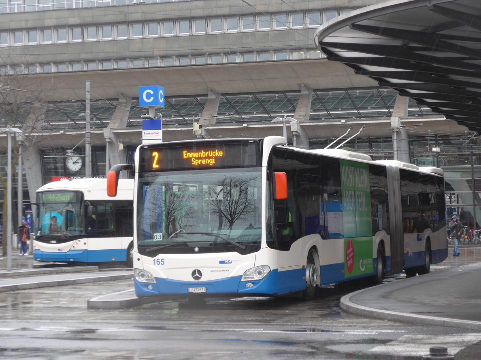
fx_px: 1362
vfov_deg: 15.1
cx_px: 240
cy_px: 179
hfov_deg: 20.0
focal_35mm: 98
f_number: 4.7
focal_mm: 19.2
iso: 200
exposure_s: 1/80
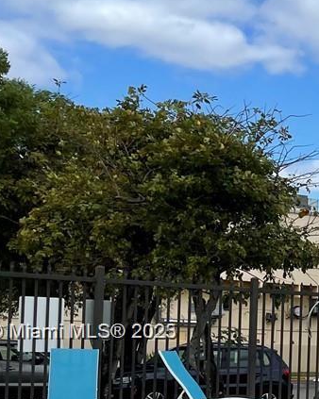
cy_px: 333
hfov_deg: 13.7
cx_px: 630
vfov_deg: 19.7
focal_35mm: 96
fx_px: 1134
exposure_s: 1/4651
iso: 32
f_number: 1.6
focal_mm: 4.2
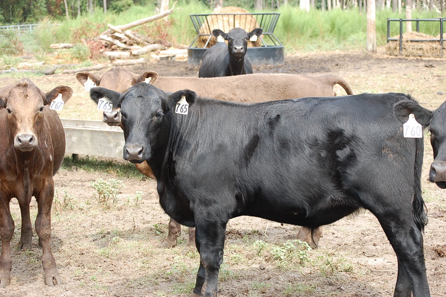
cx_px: 223
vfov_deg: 16.5
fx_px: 1021
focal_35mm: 82
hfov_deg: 24.6
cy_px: 148
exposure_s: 1/125
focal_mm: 55
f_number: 5.6
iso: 200
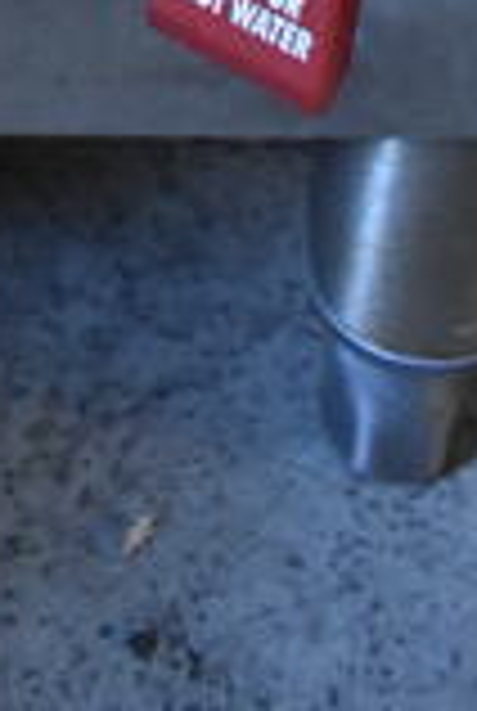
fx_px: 3087
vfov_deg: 10.3
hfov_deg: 8.7
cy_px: -1267
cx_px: -126
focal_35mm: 156
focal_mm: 18
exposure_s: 1/30
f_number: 3.5
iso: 2800
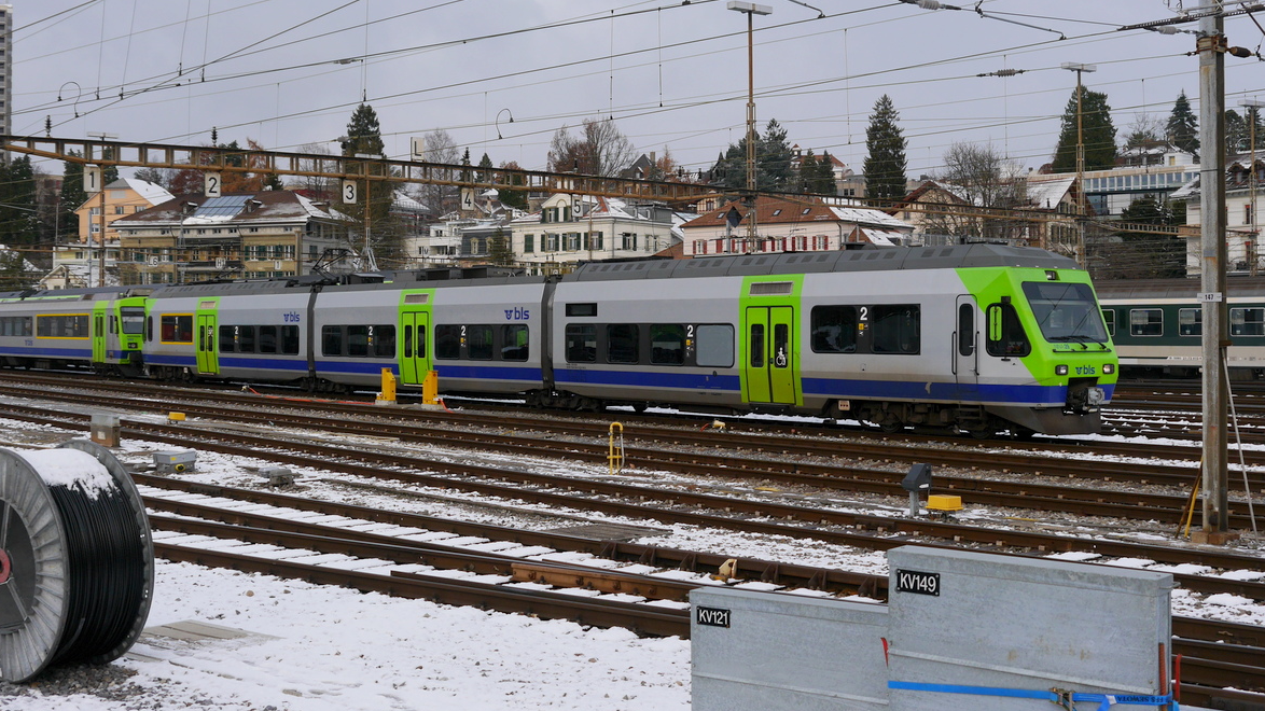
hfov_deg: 42.1
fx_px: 1643
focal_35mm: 49
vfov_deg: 24.4
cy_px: 311
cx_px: 631
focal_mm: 22
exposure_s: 1/250
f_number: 6.3
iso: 160
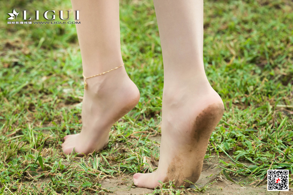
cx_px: 146
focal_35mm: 150
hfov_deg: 13.7
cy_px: 98
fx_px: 1221
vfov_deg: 9.1
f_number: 9
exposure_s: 1/100
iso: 500
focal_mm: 150
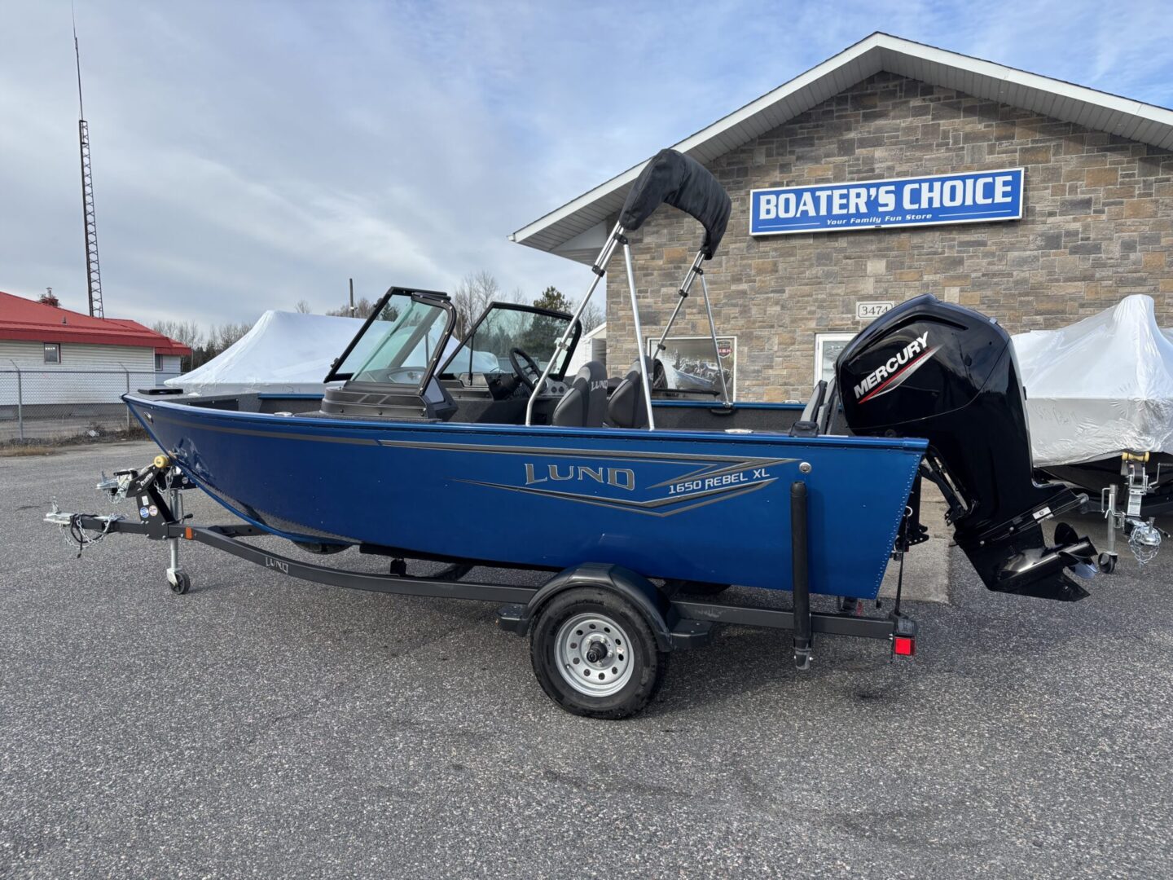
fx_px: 881
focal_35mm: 26
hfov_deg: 67.3
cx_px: 586
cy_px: 440
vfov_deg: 53.1
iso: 50
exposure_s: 1/1499
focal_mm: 5.96
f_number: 1.6
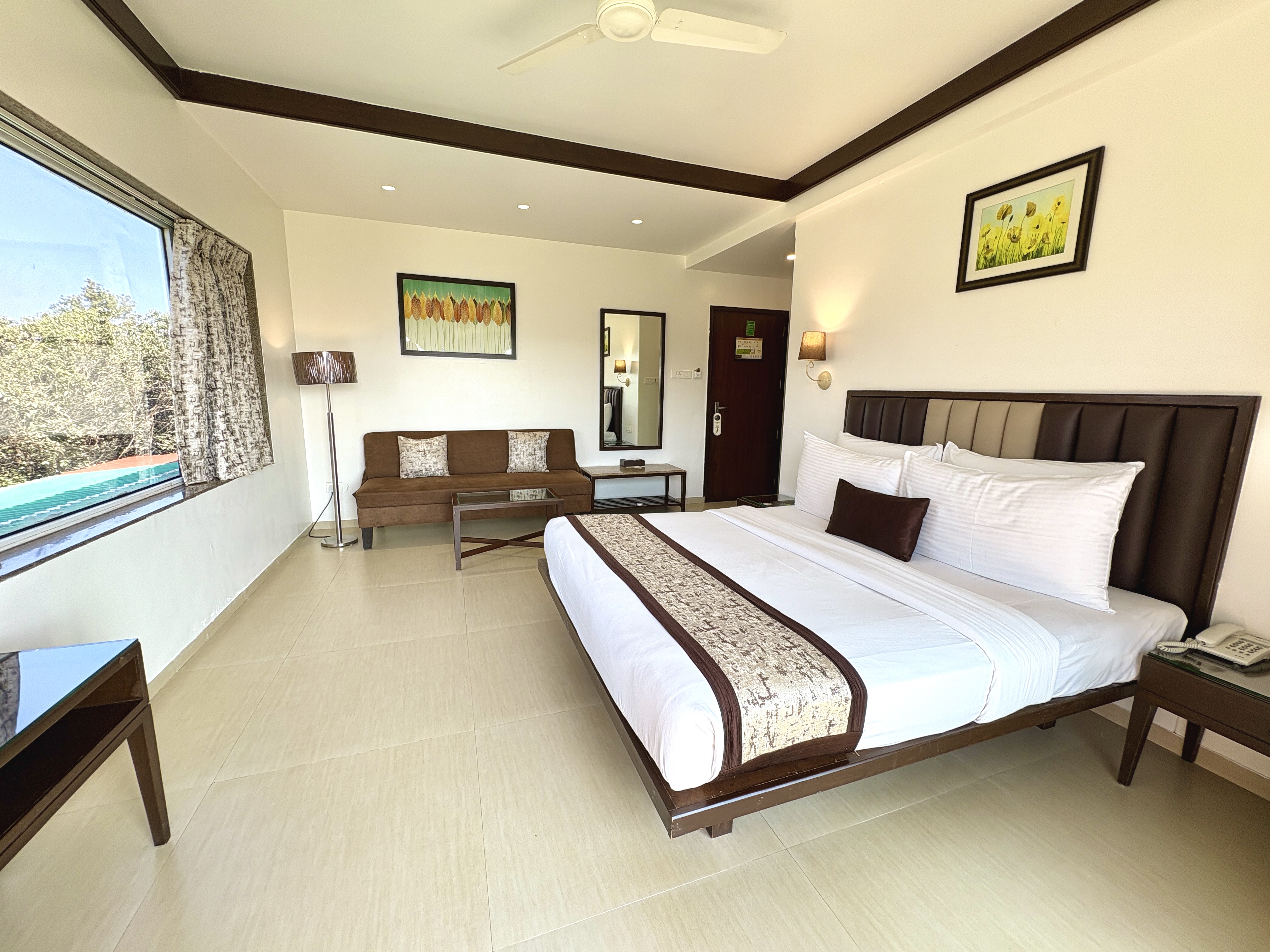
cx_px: 635
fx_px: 514
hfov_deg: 102.1
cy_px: 476
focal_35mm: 14
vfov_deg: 85.7
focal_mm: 2.22
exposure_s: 1/100
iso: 40
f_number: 2.2
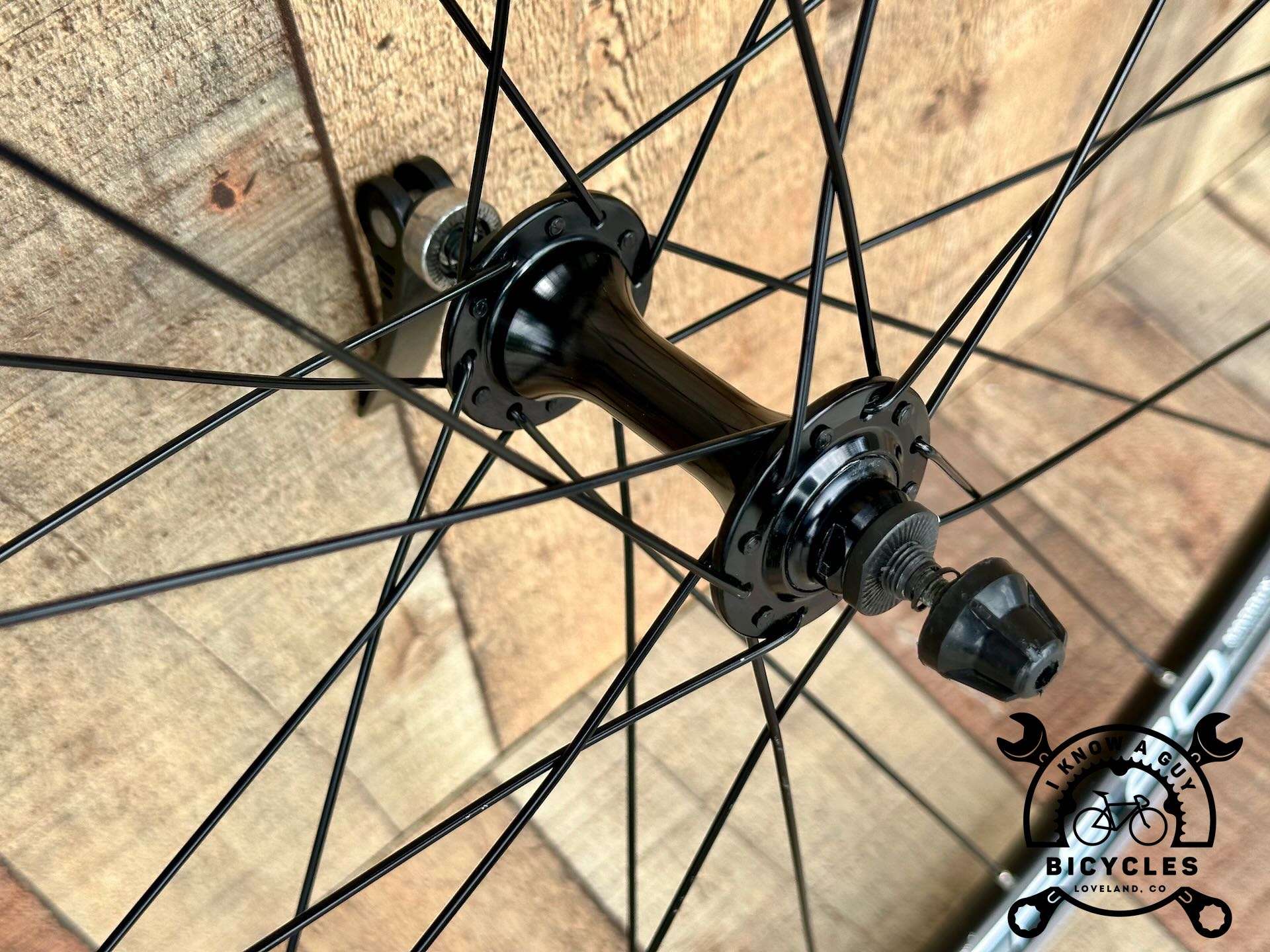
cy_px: 476
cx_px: 635
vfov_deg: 30.3
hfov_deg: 39.7
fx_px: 1761
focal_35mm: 48
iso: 64
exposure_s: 1/762
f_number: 1.78
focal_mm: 6.86
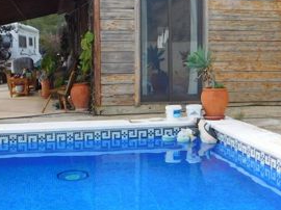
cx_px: 158
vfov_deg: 24.3
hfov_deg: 32.2
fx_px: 487
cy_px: 76
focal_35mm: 60
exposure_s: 1/800
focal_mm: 4
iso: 125
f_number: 3
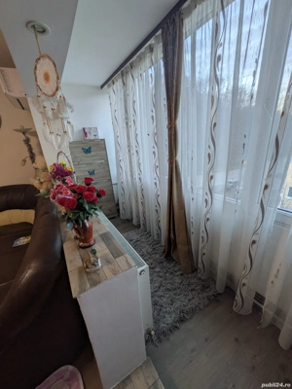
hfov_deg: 85.7
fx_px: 157
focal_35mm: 14
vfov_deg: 102.1
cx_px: 146
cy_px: 194
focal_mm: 1.83
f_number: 2.2
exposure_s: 1/33.3
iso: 56
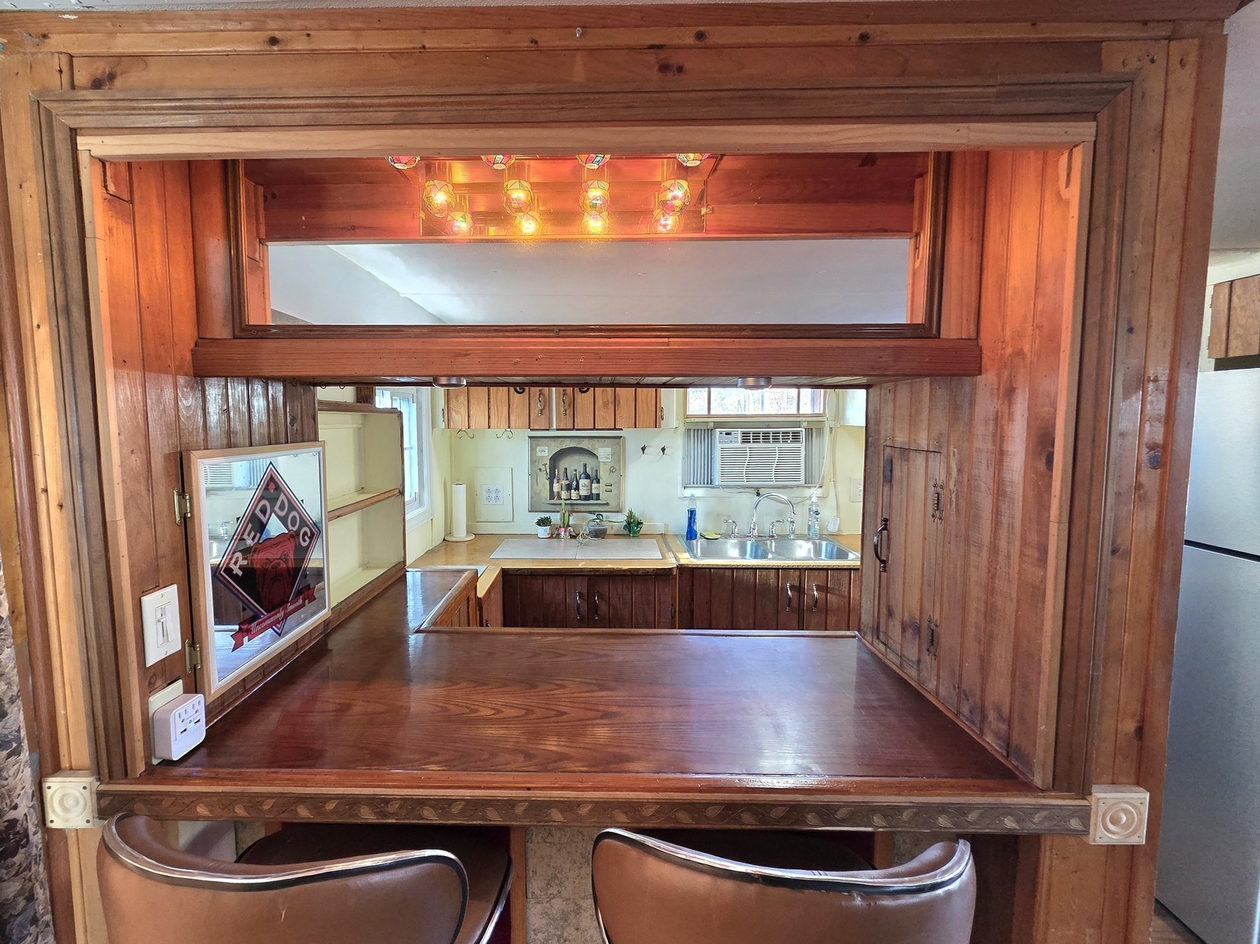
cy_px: 459
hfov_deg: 101.9
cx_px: 592
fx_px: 510
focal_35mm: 14
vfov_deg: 85.6
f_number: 2.2
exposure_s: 1/60.2
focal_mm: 2.2
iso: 400
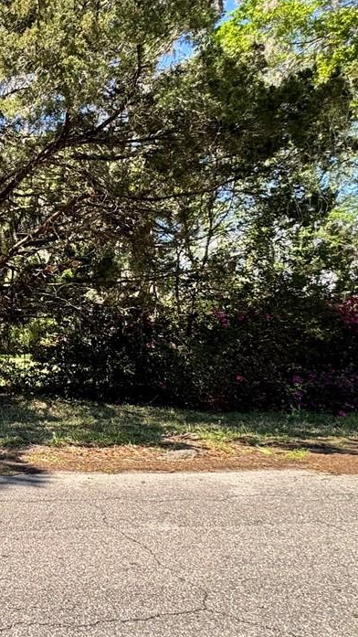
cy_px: 307
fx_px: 591
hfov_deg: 24.3
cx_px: -209
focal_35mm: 35
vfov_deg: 56.6
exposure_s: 1/321
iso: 40
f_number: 2.2
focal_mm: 2.22
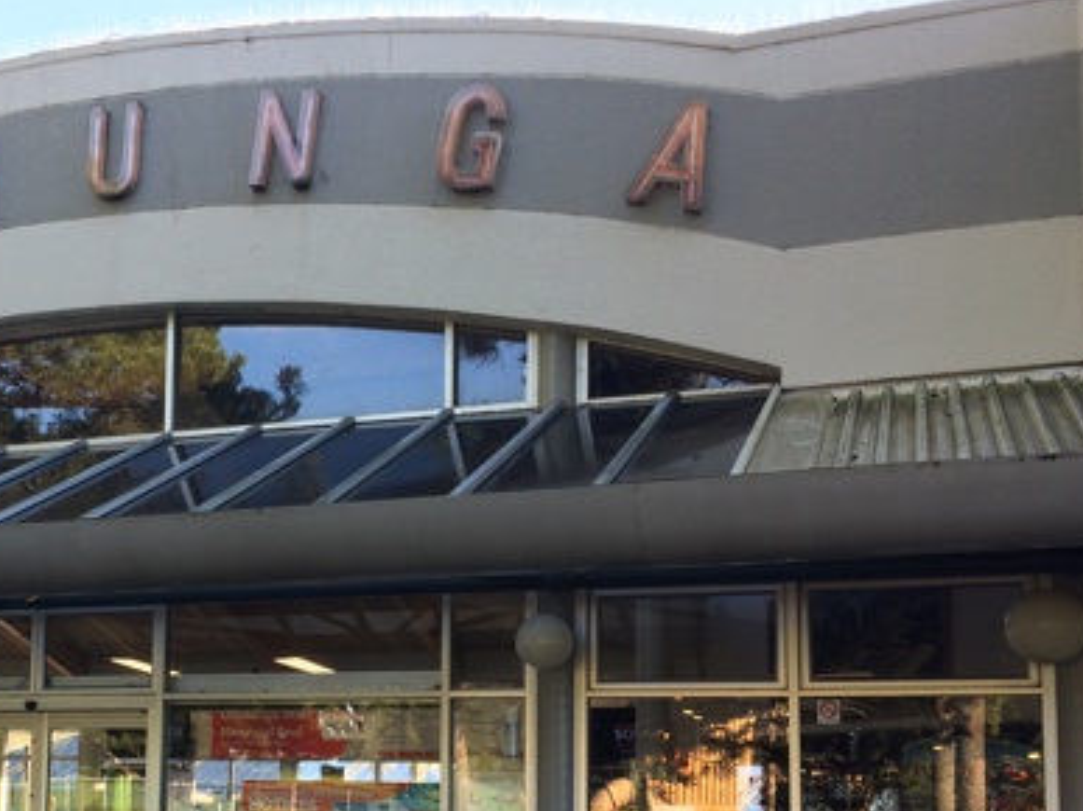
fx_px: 1595
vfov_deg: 28.0
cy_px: 638
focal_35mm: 51
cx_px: 193
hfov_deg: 36.1
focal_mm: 4.15
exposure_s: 1/102
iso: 32
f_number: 2.2
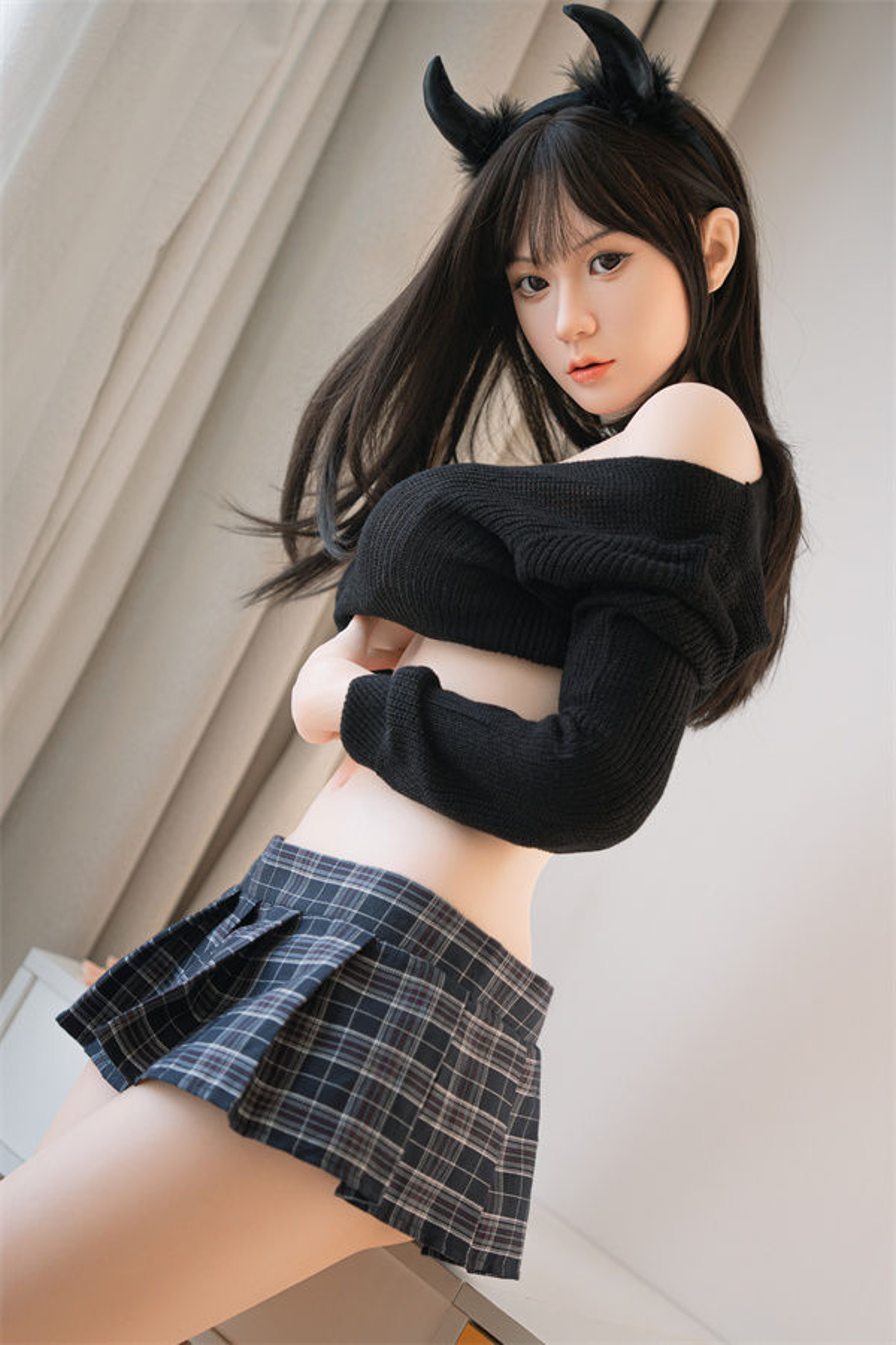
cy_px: 672
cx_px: 448
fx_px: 2464
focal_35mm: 66
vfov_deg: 30.5
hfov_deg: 20.6
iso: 200
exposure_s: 1/125
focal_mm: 66
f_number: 2.8
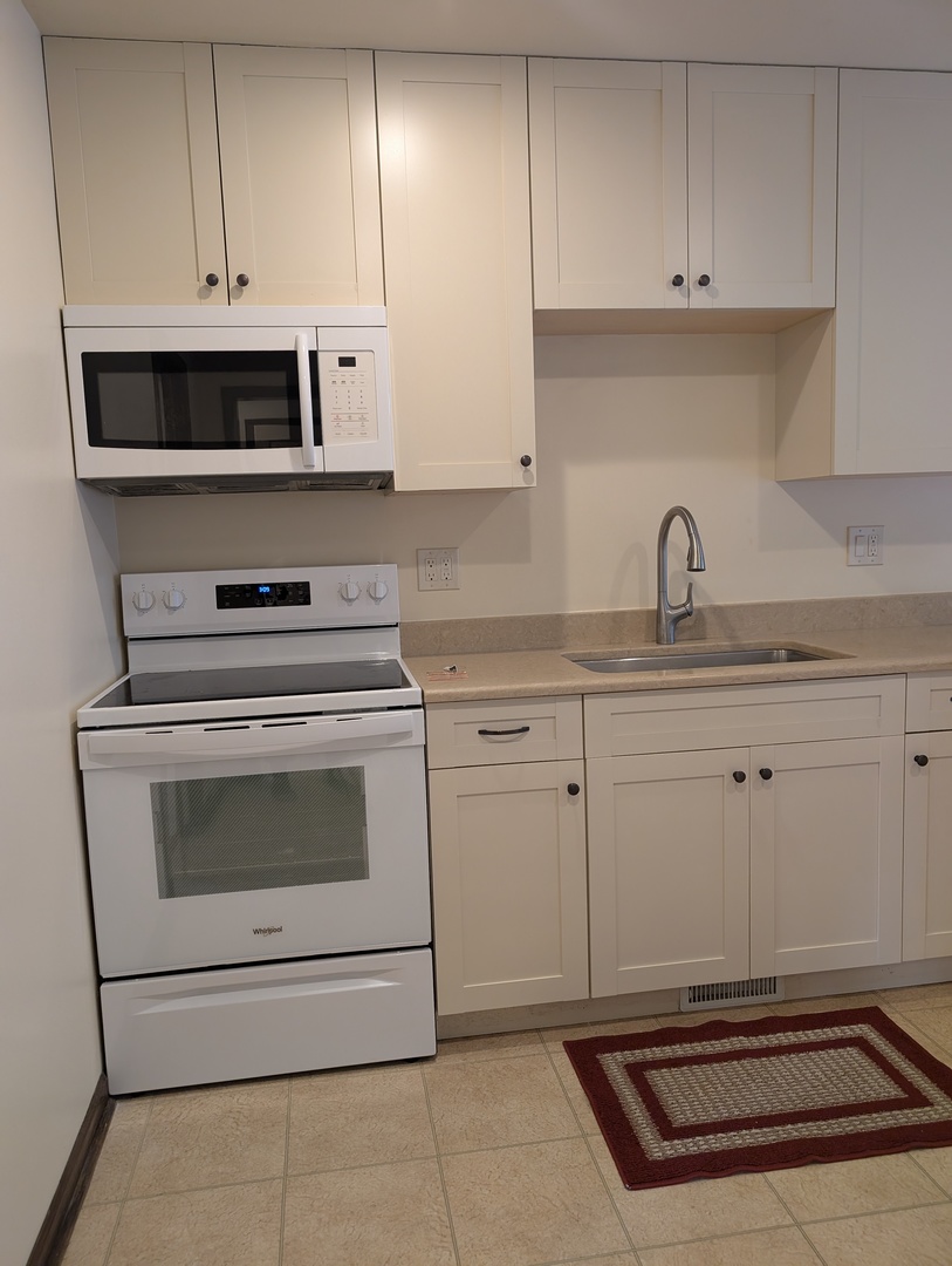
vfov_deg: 71.5
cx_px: 476
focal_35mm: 24
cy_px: 633
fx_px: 878
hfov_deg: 56.9
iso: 319
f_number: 1.68
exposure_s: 1/120
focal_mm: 6.9
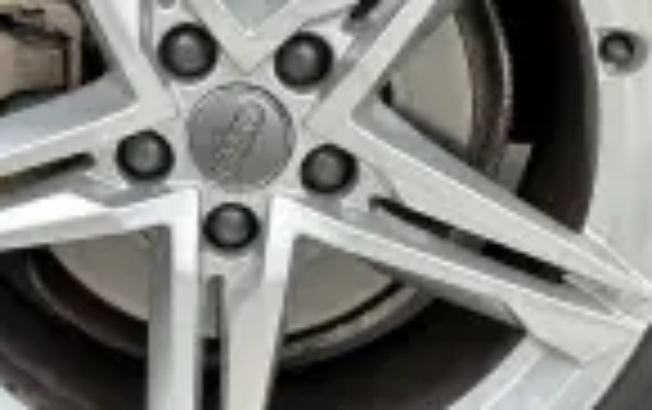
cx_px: 211
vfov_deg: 20.4
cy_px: 68
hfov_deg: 32.1
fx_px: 1121
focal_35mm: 63
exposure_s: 1/879
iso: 80
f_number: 1.78
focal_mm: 6.86
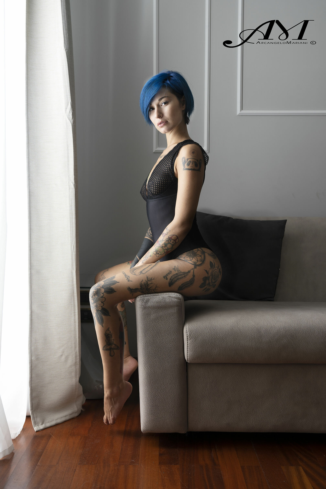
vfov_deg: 50.7
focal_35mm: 38
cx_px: 163
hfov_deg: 35.1
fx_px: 516
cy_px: 244
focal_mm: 38
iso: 100
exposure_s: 1/160
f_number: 6.3
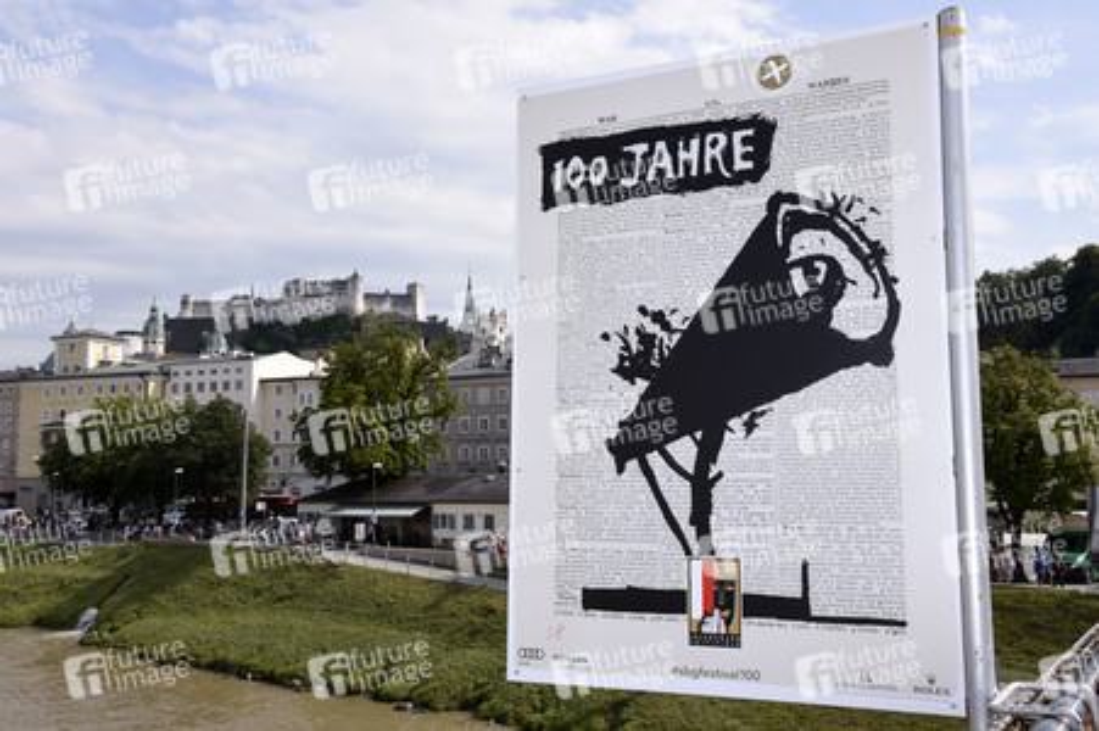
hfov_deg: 50.7
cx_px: 550
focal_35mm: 38
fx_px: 1159
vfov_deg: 35.0
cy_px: 366
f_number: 11
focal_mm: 38
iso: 160
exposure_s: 1/160
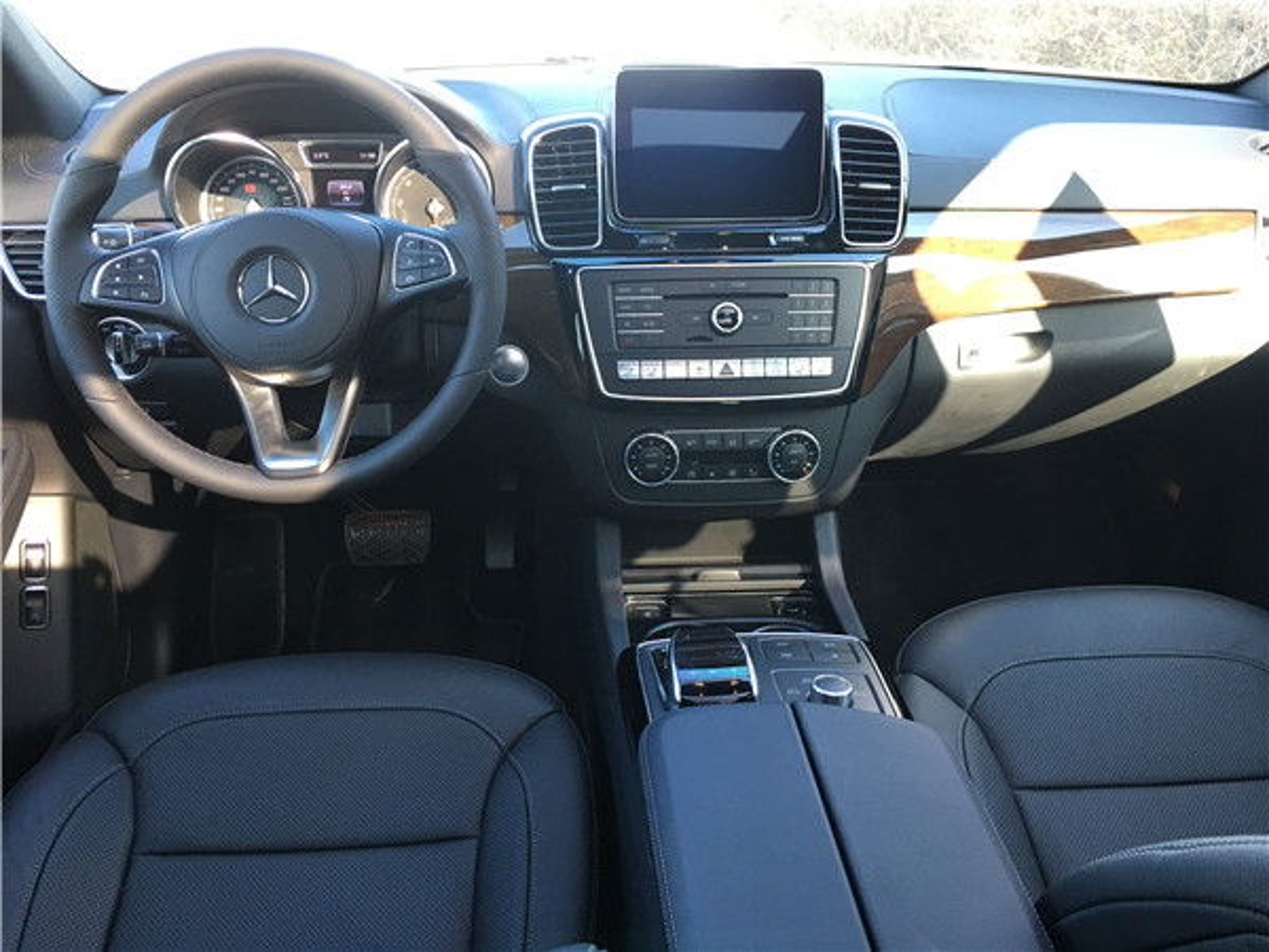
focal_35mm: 29
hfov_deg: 61.7
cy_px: 476
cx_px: 634
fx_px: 1063
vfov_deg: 48.2
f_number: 2.2
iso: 40
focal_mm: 4.15
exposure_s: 1/33
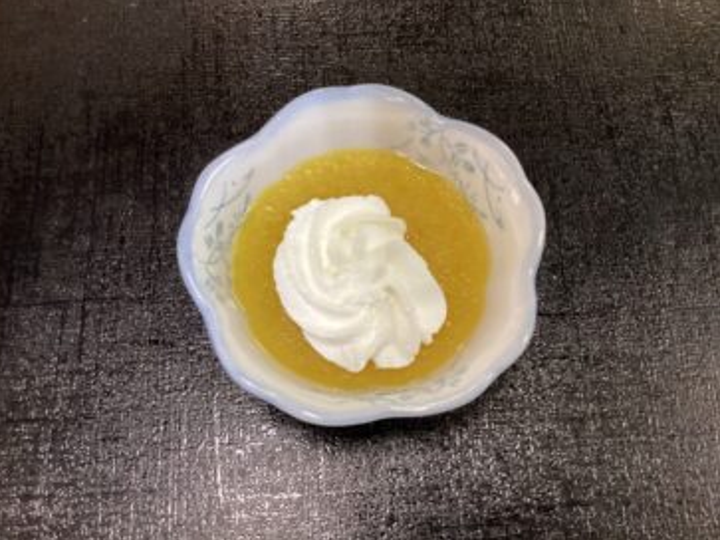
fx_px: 665
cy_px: 269
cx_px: 350
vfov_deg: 44.1
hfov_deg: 56.8
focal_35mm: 32
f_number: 2.4
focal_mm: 3.3
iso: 250
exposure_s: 1/50
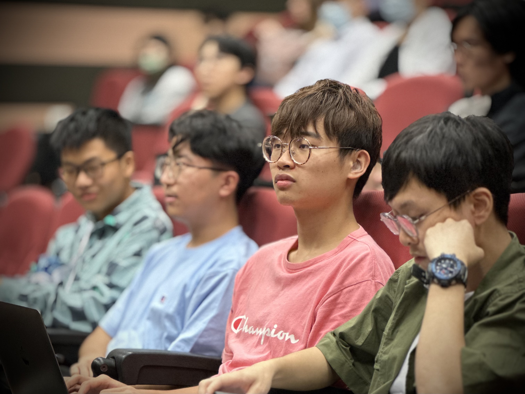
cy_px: 197
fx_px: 1168
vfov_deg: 19.1
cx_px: 262
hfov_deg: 25.3
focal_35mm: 77
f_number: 2.8
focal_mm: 9
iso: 400
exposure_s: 1/33
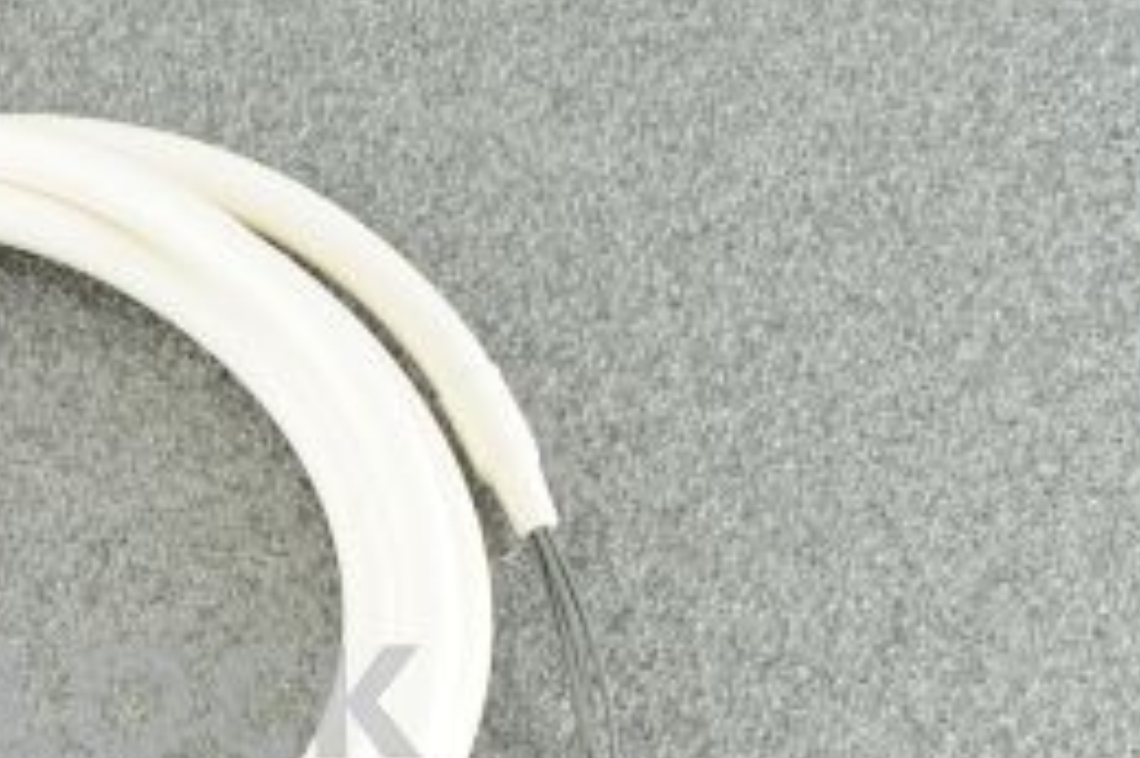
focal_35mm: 97
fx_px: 3070
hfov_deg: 20.4
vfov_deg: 13.9
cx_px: -9
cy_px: 751
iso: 1600
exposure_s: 1/125
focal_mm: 42
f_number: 9
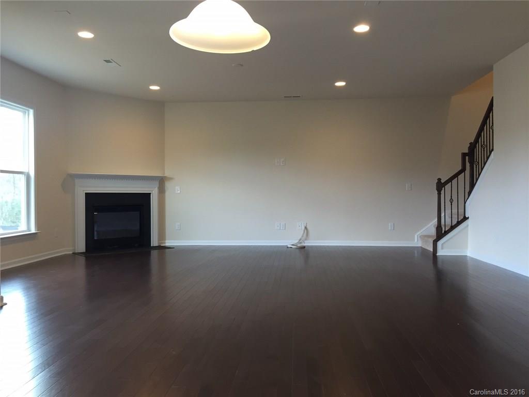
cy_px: 198
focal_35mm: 29
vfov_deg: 48.2
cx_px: 264
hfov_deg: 61.7
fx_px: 443
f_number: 2.2
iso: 64
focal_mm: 4.15
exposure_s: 1/30
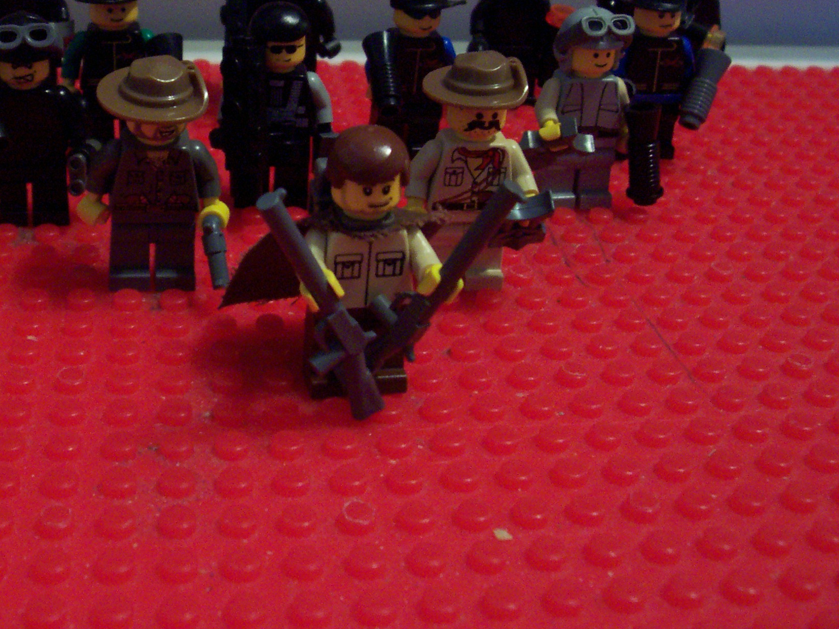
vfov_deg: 30.0
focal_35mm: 48
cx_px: 269
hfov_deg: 39.1
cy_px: 199
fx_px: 1163
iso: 160
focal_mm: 5.6
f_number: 2.7
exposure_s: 1/8
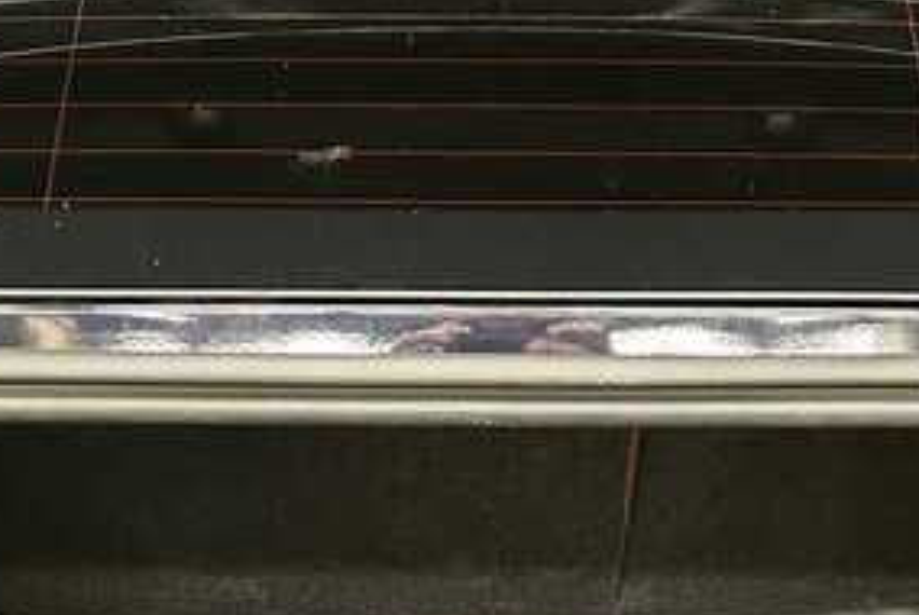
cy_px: 918
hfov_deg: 25.6
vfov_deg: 15.9
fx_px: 2019
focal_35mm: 79
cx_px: 476
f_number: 1.78
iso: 800
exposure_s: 1/33
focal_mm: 6.86
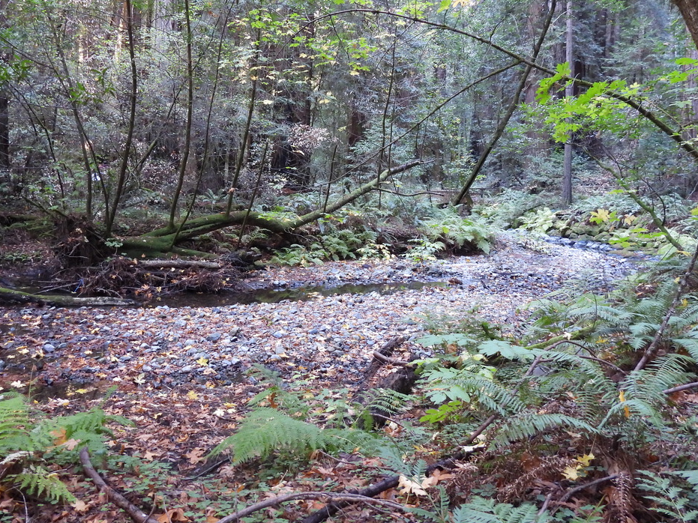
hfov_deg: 55.1
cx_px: 298
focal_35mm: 33
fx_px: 665
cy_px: 184
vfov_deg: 42.5
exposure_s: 1/8
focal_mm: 4.3
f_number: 2.8
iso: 450
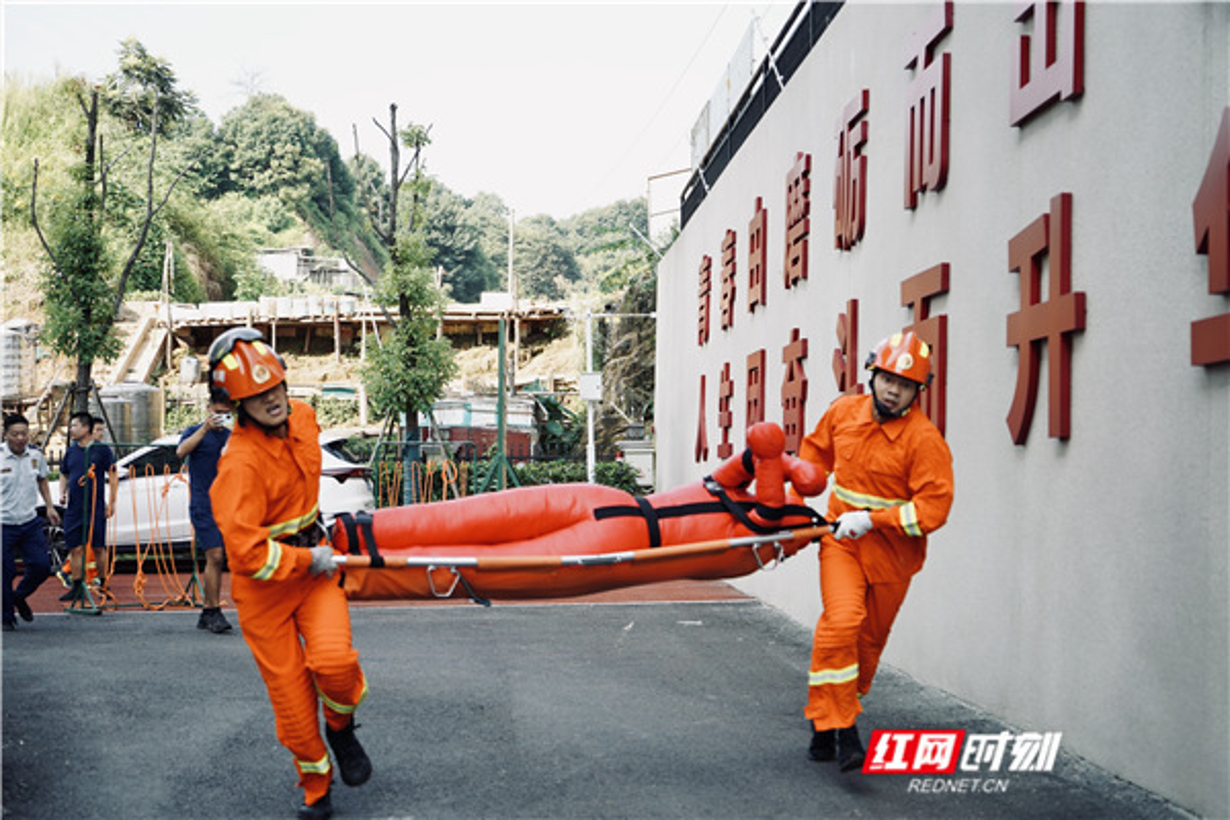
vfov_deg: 28.1
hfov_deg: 41.1
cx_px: 615
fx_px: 1640
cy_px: 410
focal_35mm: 48
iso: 640
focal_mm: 48
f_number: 4
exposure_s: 1/1000
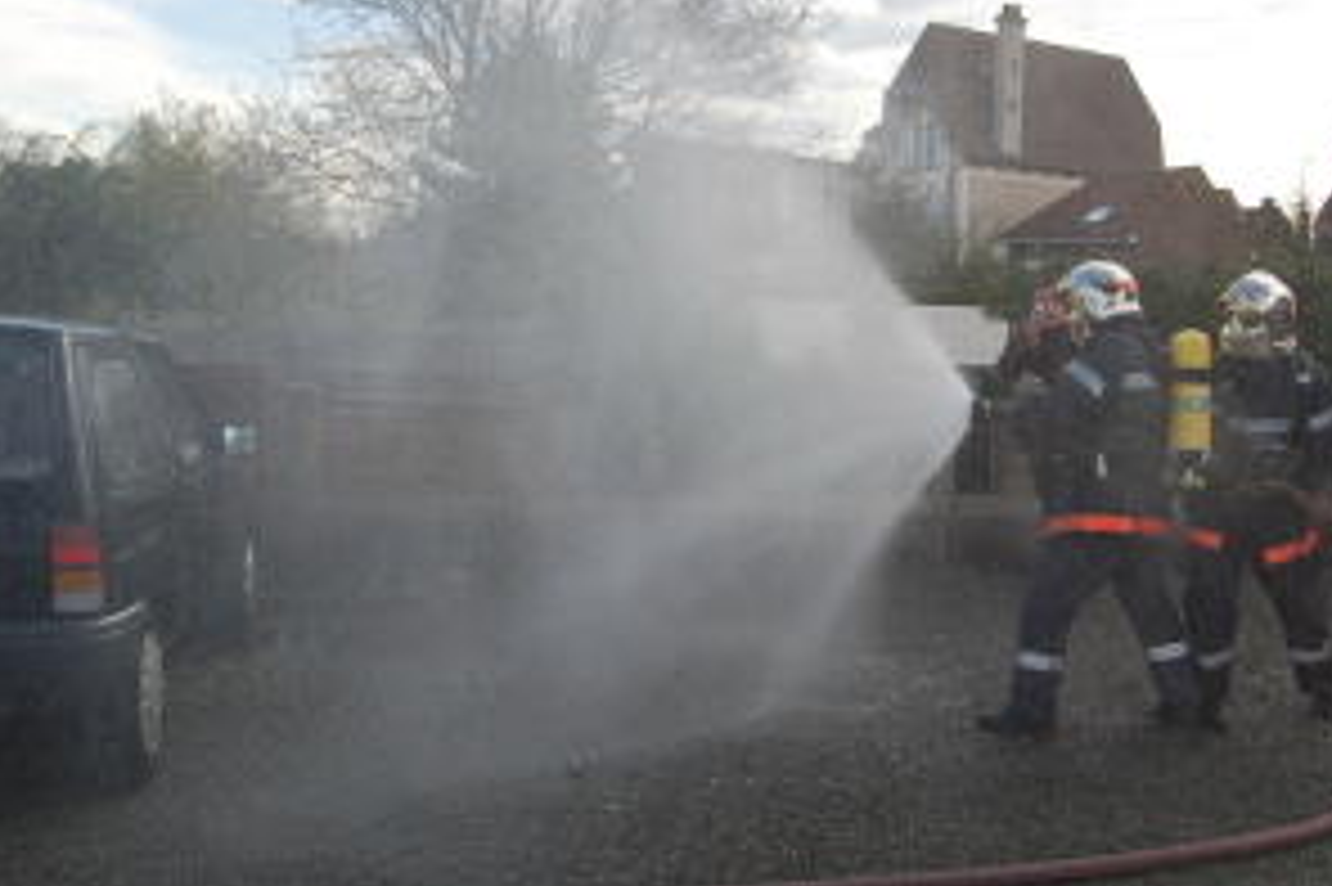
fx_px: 1442
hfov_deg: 49.2
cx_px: 810
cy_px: 409
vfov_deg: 34.2
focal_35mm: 39
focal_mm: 18
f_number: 8
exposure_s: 1/250
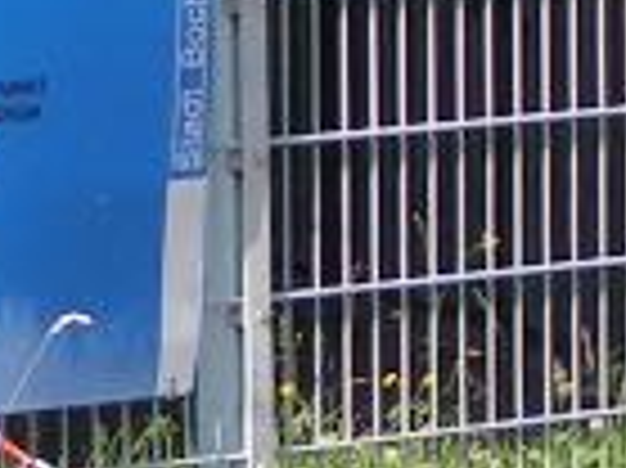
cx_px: -644
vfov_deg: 3.4
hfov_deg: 4.5
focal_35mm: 432
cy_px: -81
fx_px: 7806
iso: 50
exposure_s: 1/500
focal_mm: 11.5
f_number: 3.2
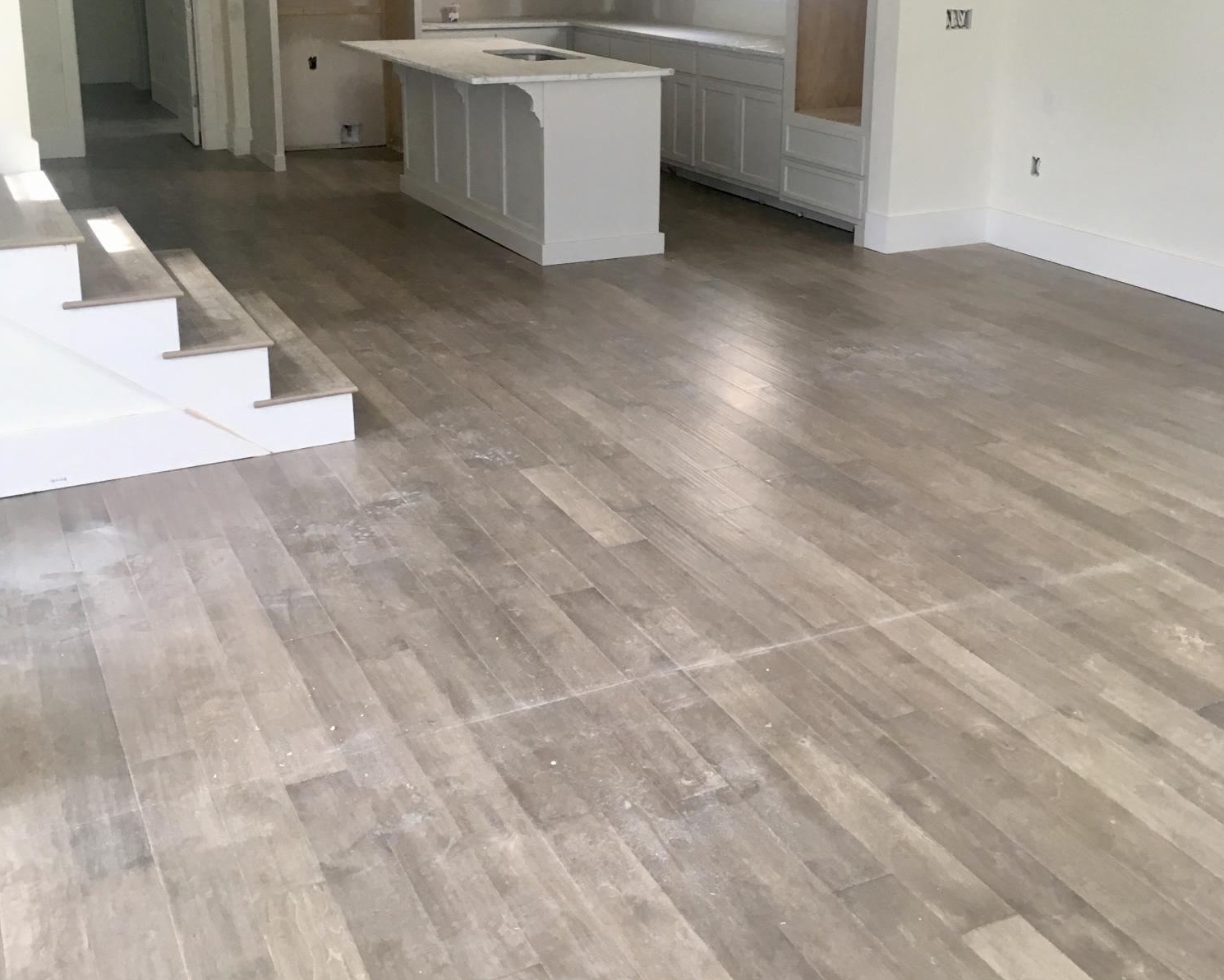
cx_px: 614
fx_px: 1377
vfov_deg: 38.4
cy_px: 270
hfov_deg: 47.9
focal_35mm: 38
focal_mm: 4.15
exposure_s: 1/30
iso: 32
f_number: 2.2
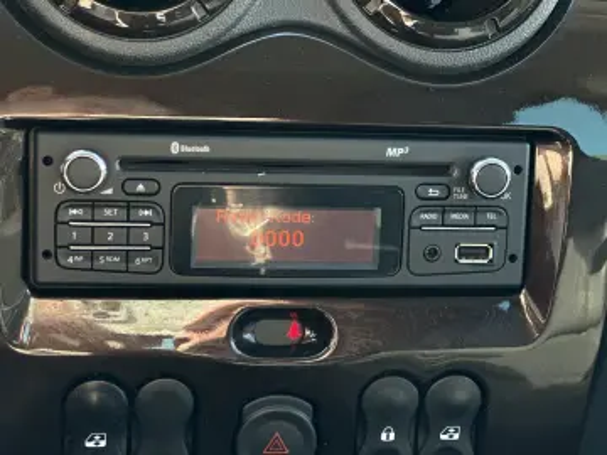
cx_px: 304
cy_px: 228
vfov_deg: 19.1
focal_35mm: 77
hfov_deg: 25.3
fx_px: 1350
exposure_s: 1/111
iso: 250
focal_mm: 9
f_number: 2.8
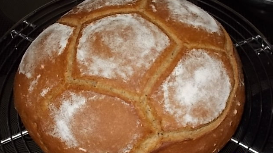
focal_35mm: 64
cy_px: 79
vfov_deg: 18.8
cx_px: 135
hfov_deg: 32.8
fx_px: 463
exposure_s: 1/30
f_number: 4.9
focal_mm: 10.3
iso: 200
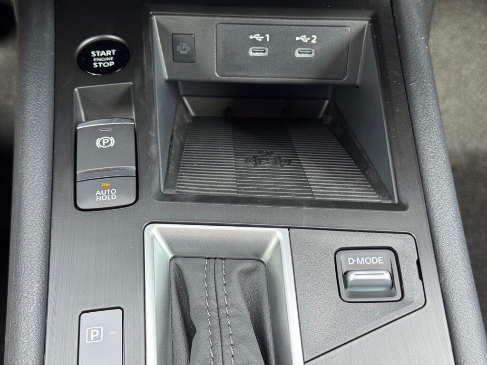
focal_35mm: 48
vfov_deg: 30.3
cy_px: 182
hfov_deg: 39.7
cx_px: 244
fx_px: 675
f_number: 1.78
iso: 125
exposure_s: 1/60
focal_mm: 6.76
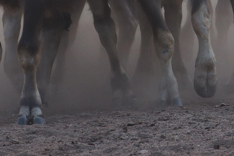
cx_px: 213
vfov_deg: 3.2
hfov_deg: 4.7
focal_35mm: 434
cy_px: -97
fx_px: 2820
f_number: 4
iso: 250
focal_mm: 70
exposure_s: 1/125
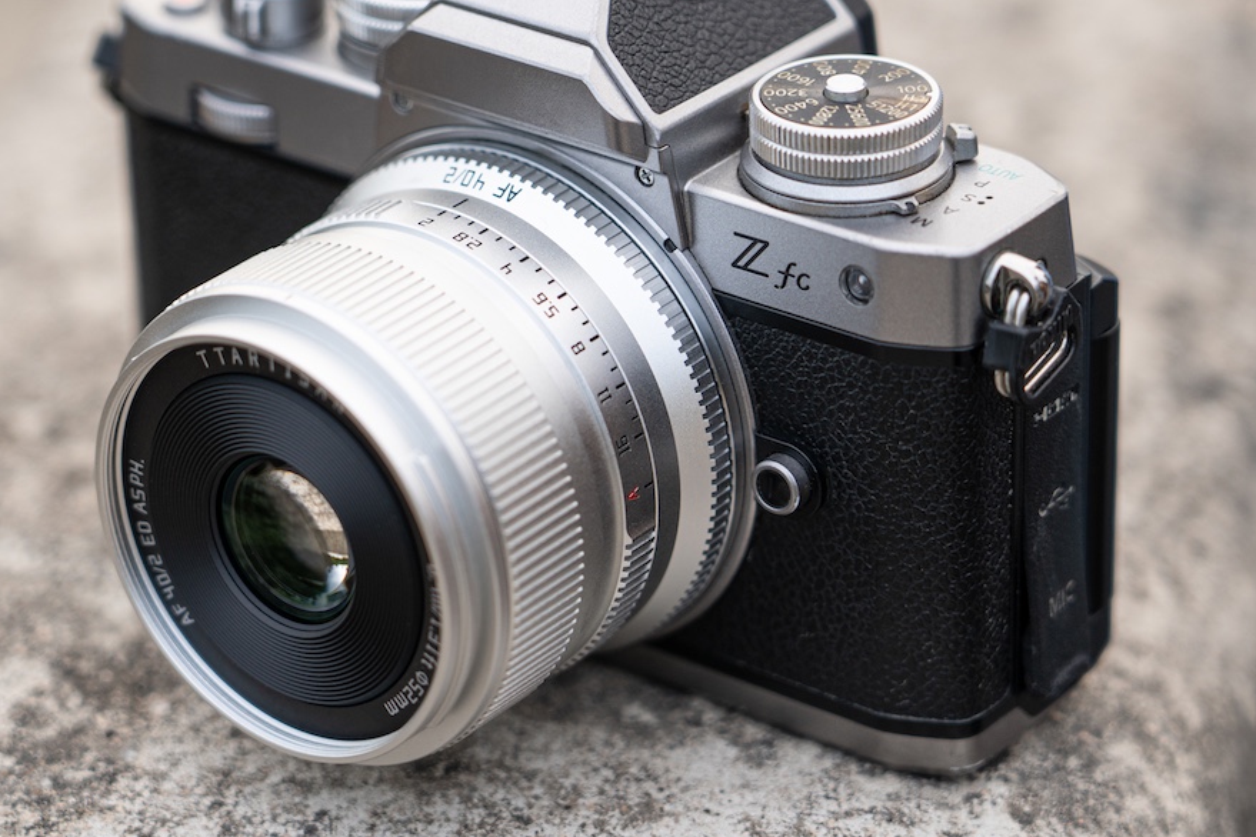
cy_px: 331
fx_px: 4954
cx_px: 594
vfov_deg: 9.7
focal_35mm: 142
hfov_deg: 14.4
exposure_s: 1/125
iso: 160
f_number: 4
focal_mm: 104
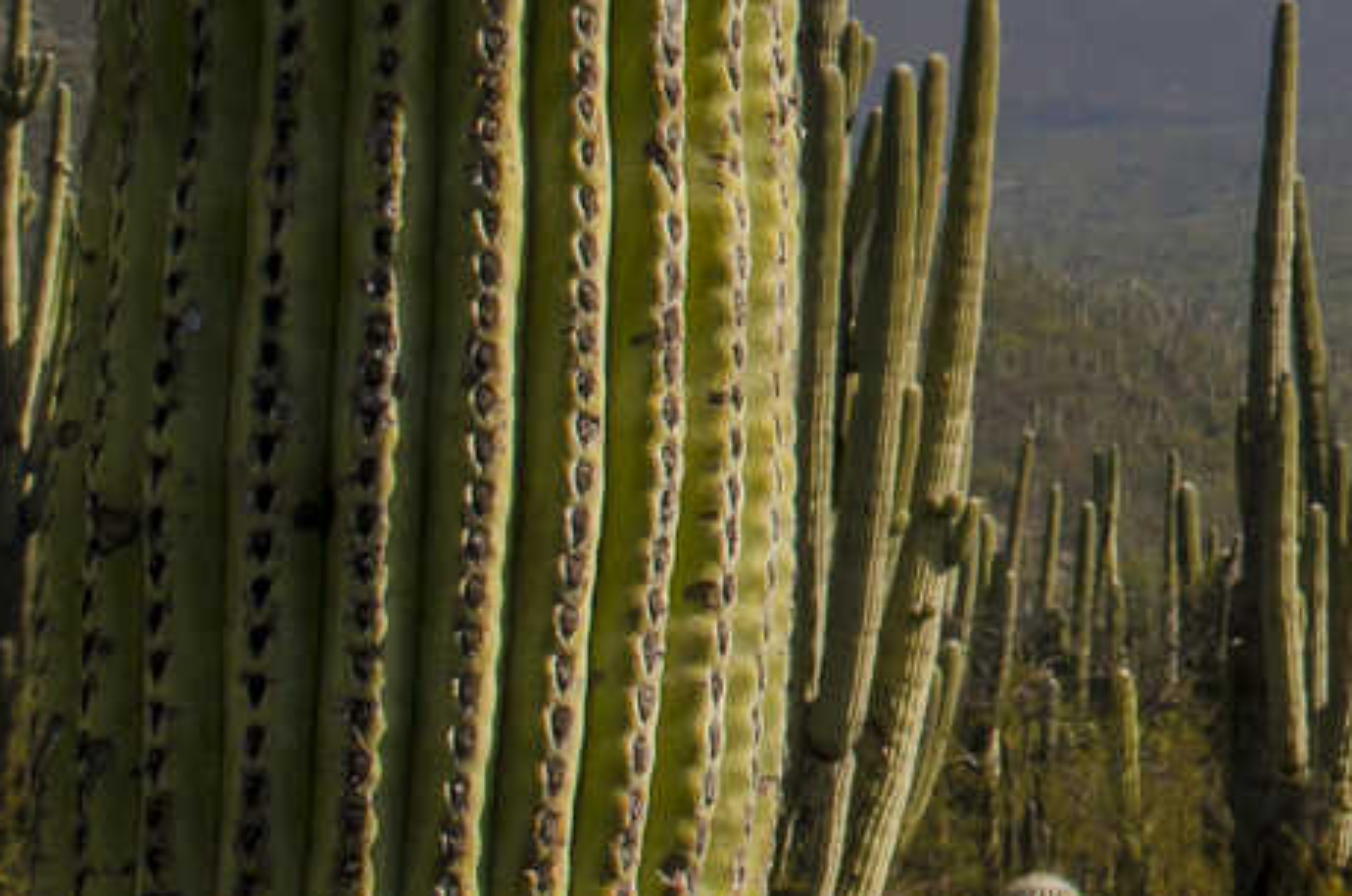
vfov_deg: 5.9
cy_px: -900
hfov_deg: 8.6
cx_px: 2598
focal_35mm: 228
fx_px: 8554
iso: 250
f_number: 16
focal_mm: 35
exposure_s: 1/500
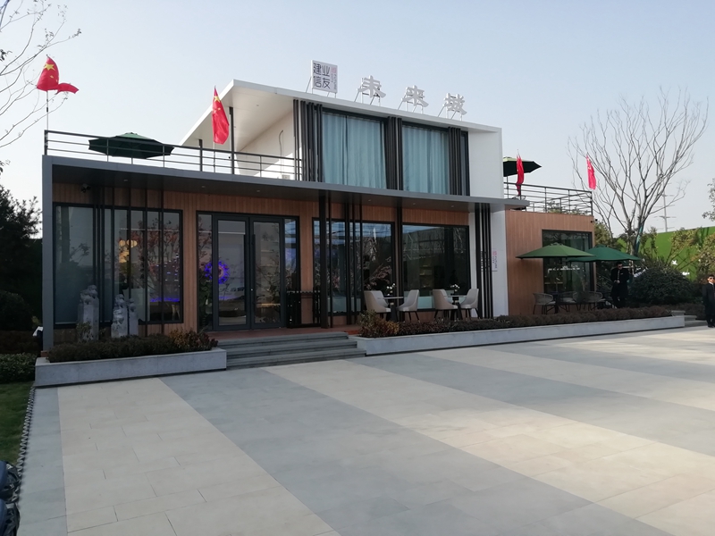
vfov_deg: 53.1
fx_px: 537
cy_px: 268
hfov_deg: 67.3
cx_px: 358
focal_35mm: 26
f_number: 2.2
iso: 50
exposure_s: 1/772
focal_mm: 3.21
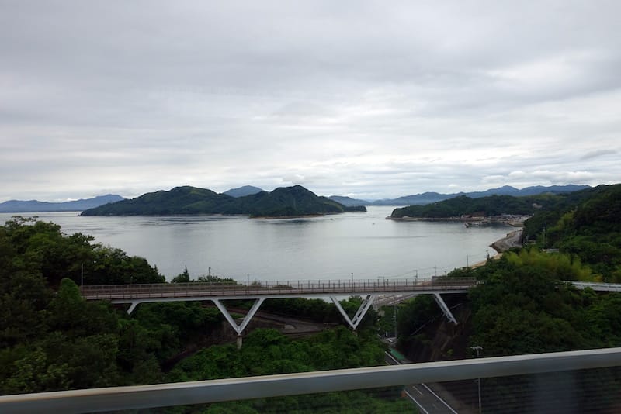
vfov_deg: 53.2
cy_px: 207
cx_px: 310
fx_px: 414
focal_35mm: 24
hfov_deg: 73.7
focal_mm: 8.8
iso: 125
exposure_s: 1/125
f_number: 5.6
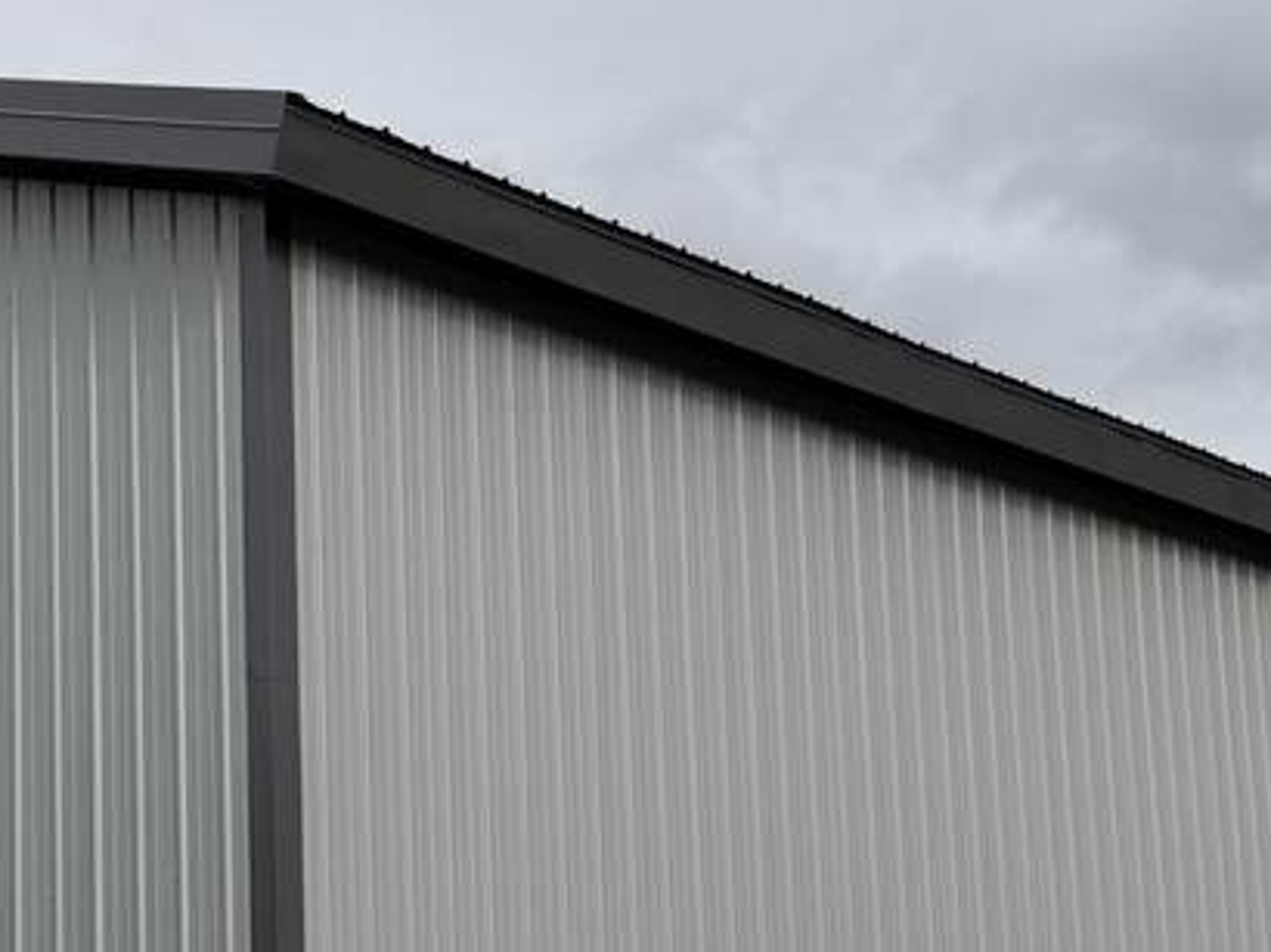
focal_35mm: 75
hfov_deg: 25.8
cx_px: 353
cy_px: 735
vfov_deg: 19.5
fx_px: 2752
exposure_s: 1/3584
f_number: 1.78
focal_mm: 6.76
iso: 80
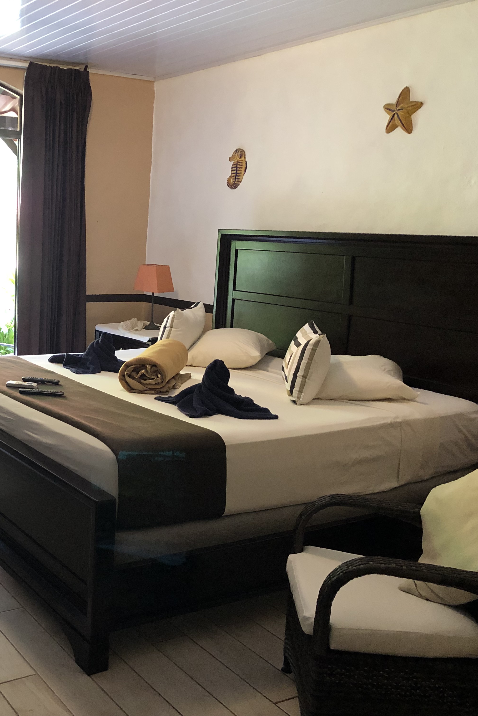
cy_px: 357
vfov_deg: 49.6
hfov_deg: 32.4
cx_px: 44
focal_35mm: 39
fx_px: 777
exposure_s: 1/15
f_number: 1.8
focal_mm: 4
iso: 64
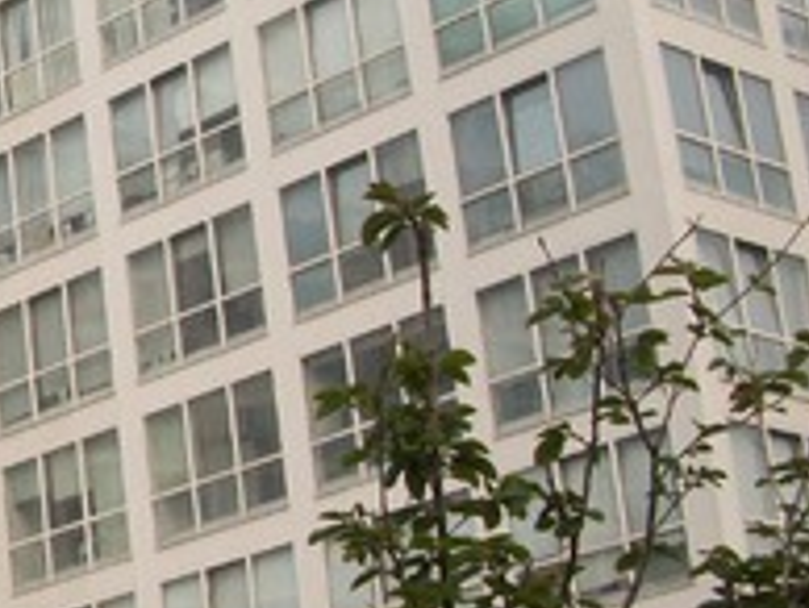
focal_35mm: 117
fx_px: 2738
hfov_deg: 15.5
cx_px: -417
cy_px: 346
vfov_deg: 12.7
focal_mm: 6.3
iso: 80
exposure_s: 1/250
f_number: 5.6
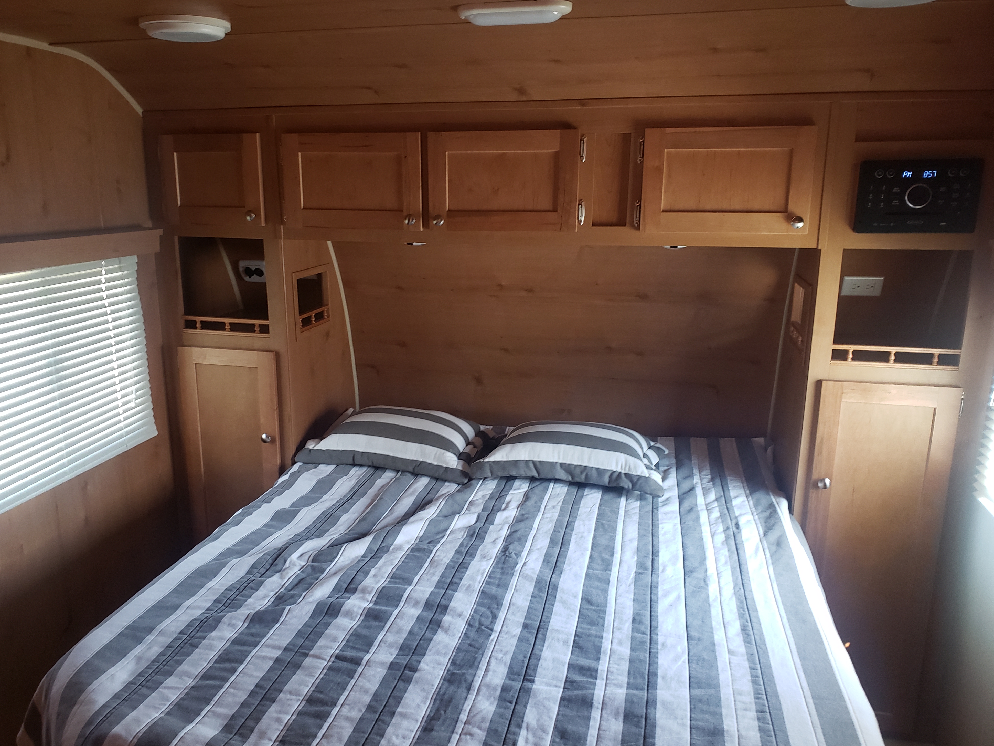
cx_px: 490
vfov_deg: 51.4
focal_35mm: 27
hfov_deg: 65.3
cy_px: 371
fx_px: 775
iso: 250
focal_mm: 4.3
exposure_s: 1/14
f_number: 2.4
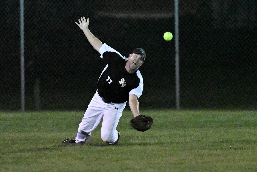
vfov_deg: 4.7
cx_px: 128
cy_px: 86
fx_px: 2088
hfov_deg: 7.0
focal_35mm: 292
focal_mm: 195
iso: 51200
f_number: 2.8
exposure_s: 1/1000
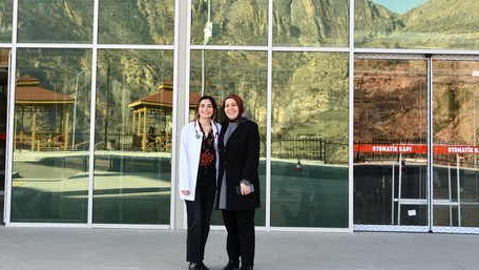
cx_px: 204
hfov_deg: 34.8
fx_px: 762
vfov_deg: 19.9
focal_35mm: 60
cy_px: 67
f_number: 5.6
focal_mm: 26
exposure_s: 1/125
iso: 125
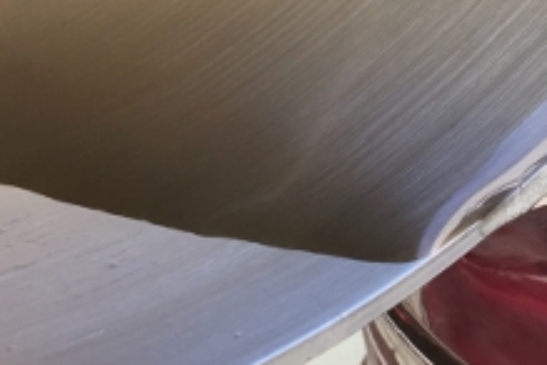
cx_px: 572
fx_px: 1337
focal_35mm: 88
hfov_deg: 22.1
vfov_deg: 15.5
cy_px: 198
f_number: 2.2
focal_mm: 4.15
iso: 50
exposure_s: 1/120
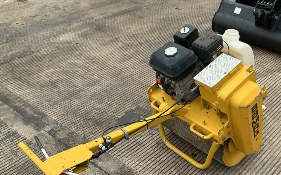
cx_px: 173
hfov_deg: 46.9
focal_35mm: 42
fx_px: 322
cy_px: 122
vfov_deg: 30.2
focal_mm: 3
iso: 25
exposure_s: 1/367
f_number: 1.8
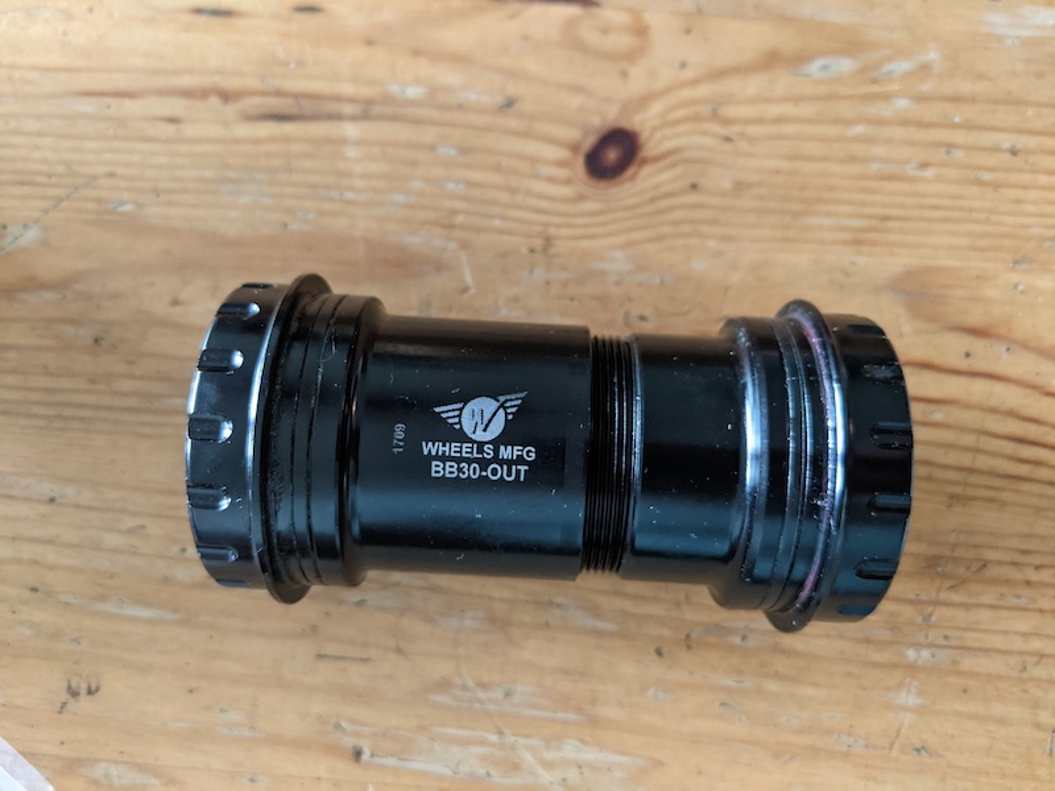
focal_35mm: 27
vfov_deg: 51.4
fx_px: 823
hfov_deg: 65.3
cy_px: 396
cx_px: 528
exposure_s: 1/40.1
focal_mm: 4.44
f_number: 1.8
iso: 352
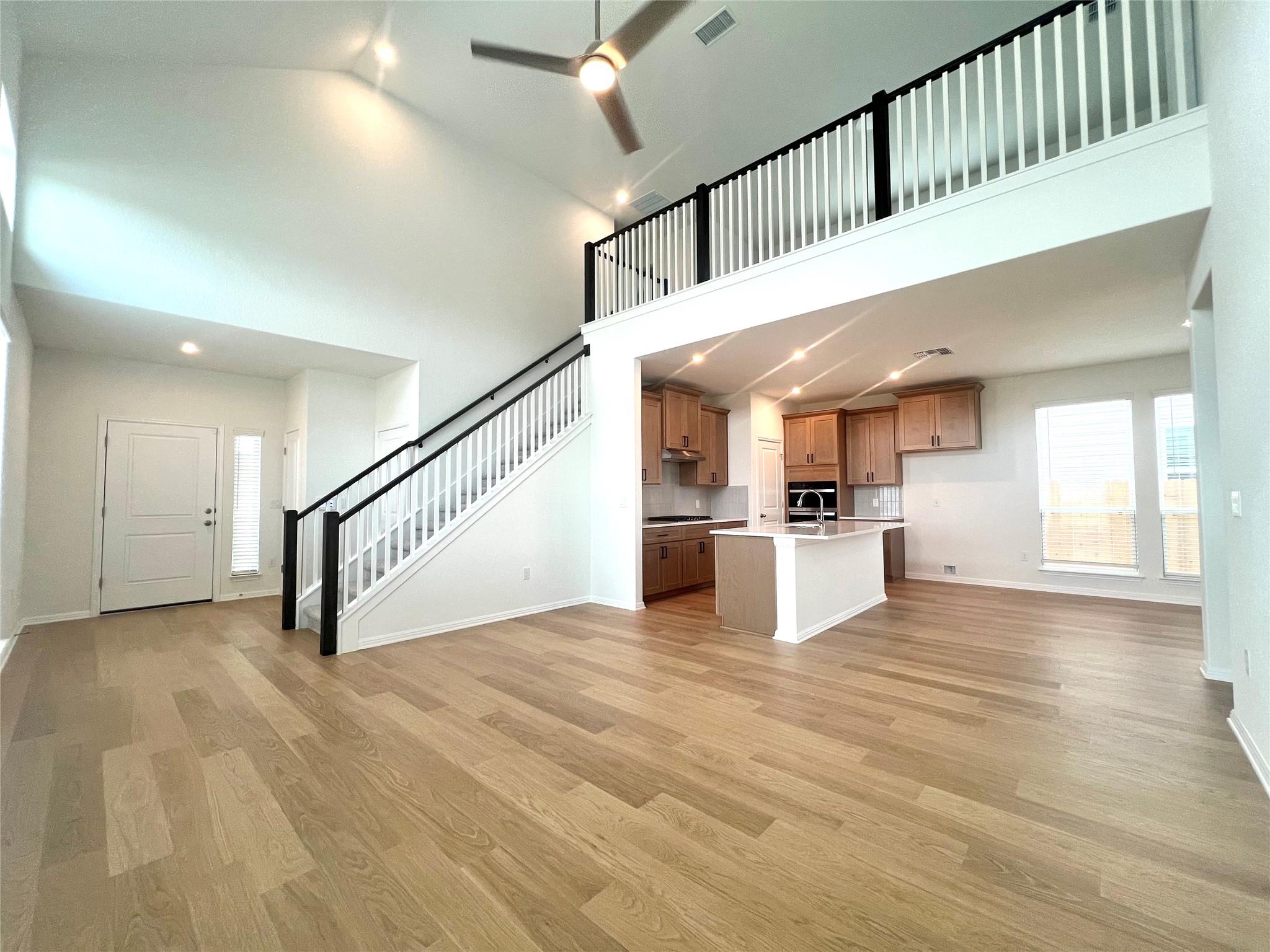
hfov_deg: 106.2
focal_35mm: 13
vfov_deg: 89.9
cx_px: 635
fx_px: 477
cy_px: 476
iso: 80
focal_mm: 1.57
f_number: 1.8
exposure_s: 1/120
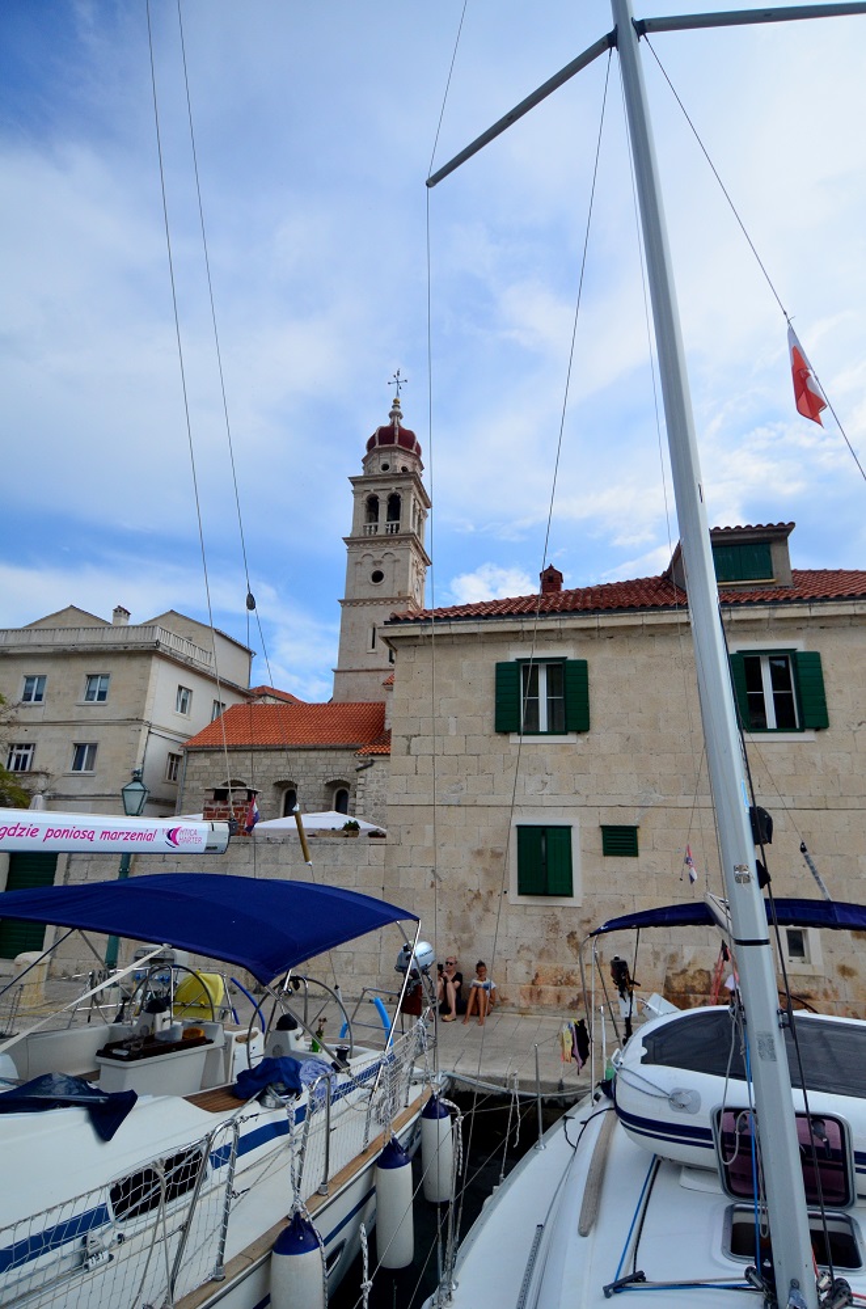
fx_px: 653
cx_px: 433
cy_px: 654
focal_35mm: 18
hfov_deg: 67.1
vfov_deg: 90.1
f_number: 4
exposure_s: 1/8000
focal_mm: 12
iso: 640
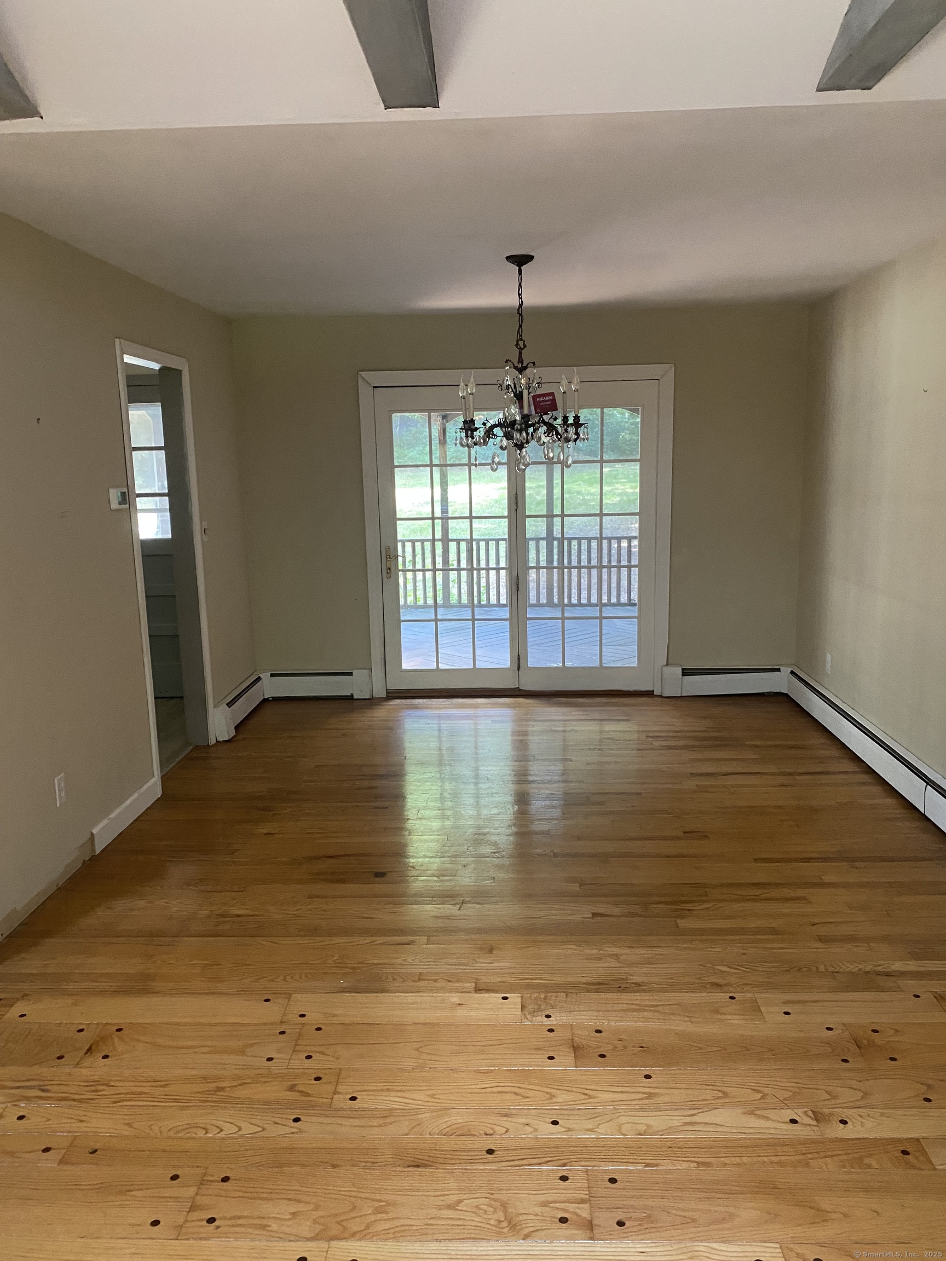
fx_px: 947
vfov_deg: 67.3
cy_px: 630
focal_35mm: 26
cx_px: 473
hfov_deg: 53.1
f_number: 1.8
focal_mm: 4.25
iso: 400
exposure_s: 1/60
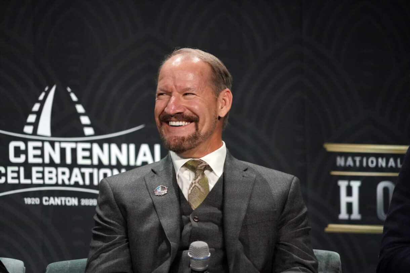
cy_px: 136
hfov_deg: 8.6
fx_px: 2733
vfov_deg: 5.7
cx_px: 205
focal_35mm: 240
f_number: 6.3
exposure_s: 1/800
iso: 10000
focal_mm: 240
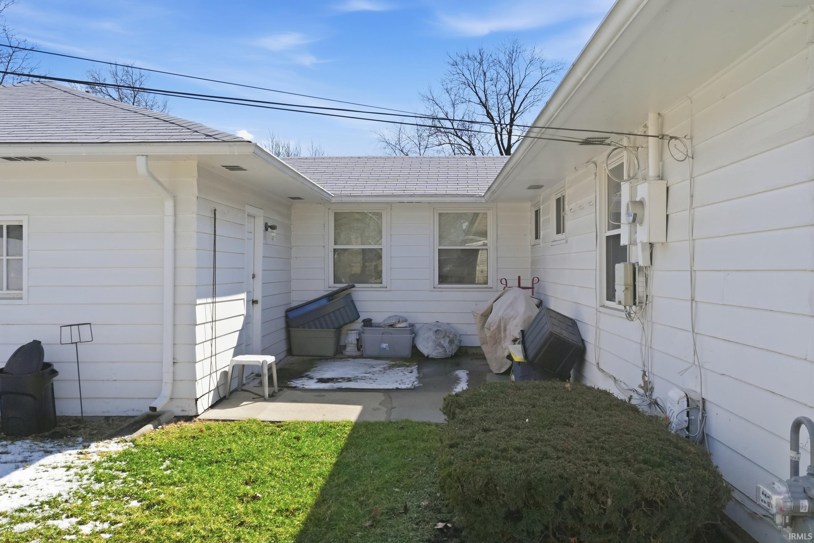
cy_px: 272
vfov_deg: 43.6
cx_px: 407
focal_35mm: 30
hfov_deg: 61.9
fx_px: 678
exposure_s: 1/1000
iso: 640
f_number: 9
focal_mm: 20
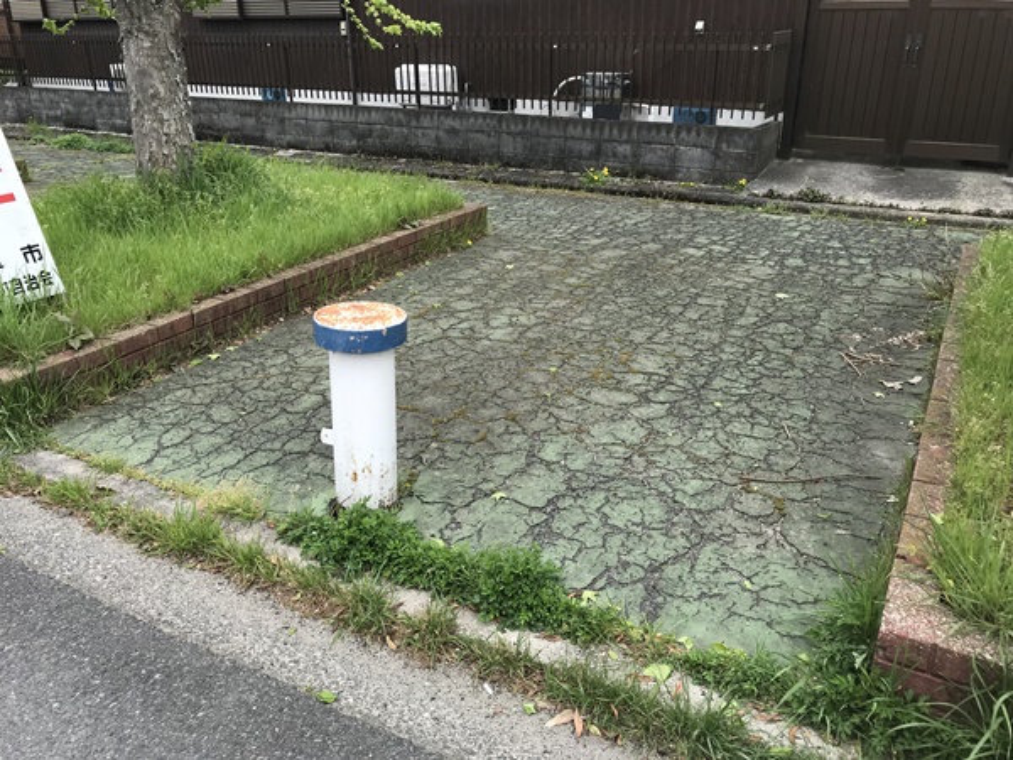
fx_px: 819
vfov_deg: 49.7
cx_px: 506
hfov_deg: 63.4
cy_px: 380
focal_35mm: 28
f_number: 1.8
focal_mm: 3.99
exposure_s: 1/679
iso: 20
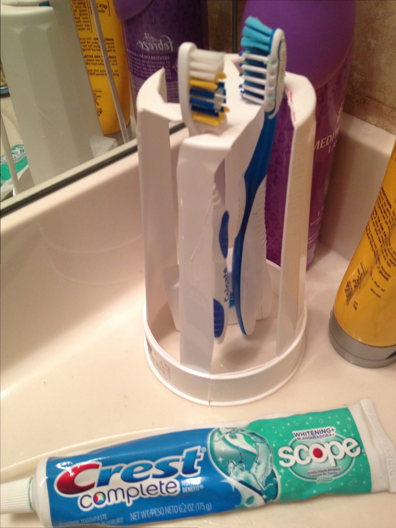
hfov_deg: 40.7
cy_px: 264
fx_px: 534
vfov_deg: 52.6
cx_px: 198
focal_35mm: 35
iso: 125
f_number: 2.4
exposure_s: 1/20
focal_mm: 4.3
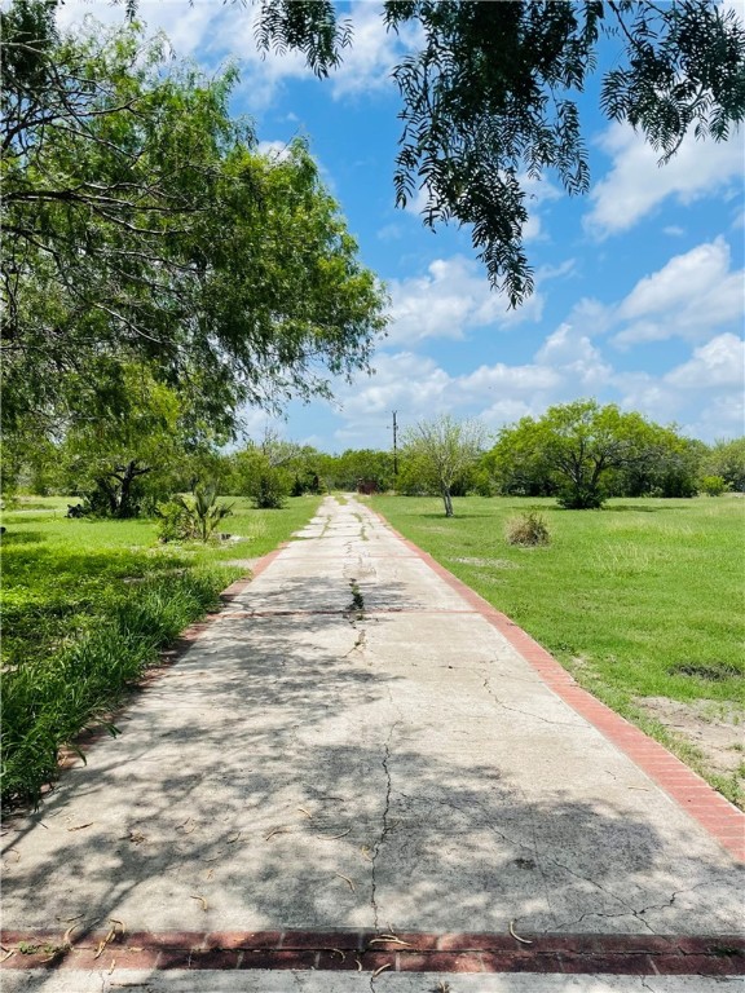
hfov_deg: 53.1
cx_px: 372
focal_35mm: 26
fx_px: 746
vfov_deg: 67.3
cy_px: 496
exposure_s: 1/5051
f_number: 1.6
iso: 32
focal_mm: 4.2
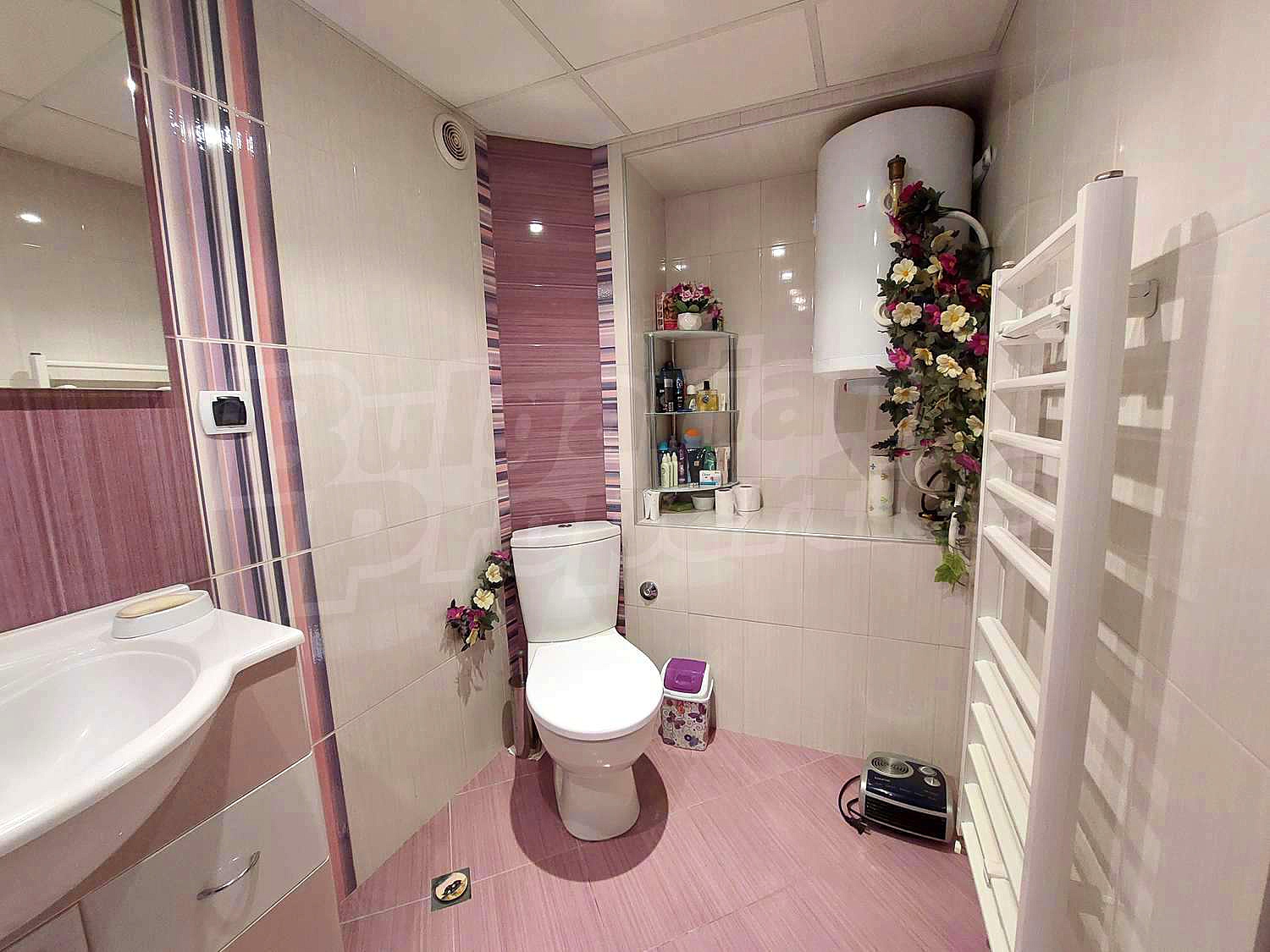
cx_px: 635
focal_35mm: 13
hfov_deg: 106.2
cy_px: 476
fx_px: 477
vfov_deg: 89.9
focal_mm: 1.74
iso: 250
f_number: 2.2
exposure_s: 1/33
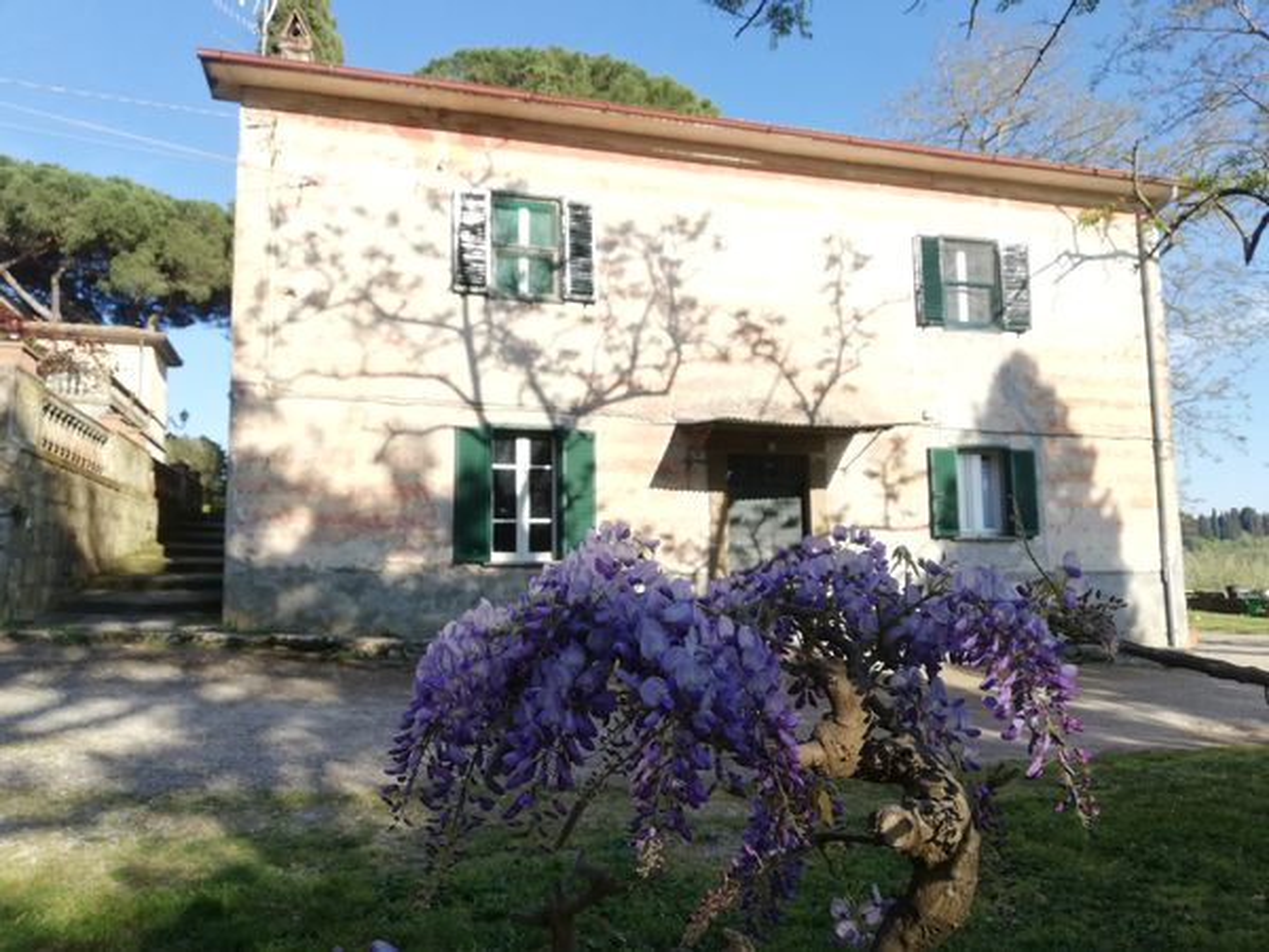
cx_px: 634
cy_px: 476
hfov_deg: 65.3
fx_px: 990
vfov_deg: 51.4
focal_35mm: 27
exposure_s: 1/365
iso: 50
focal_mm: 3.81
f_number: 2.2
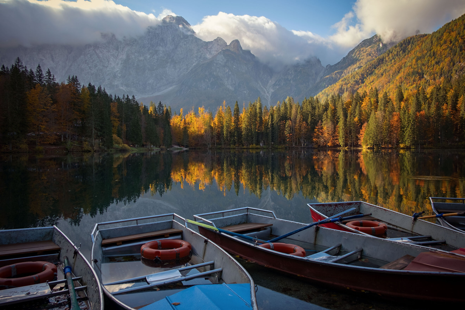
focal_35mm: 27
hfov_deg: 67.4
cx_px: 232
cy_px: 155
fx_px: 349
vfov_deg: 47.9
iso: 200
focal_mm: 18
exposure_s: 1/125
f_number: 8
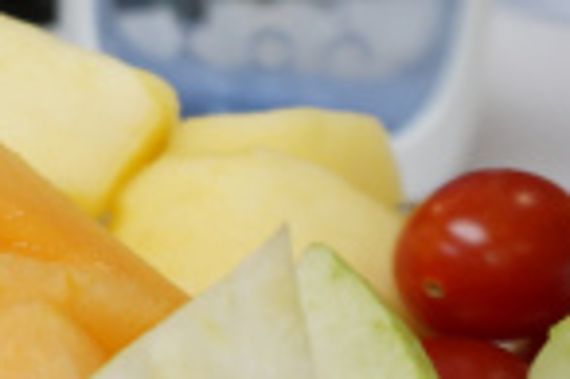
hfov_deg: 14.5
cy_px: -100
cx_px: -476
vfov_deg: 10.9
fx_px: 1945
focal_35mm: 123
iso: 200
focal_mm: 16
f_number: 4
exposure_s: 1/60
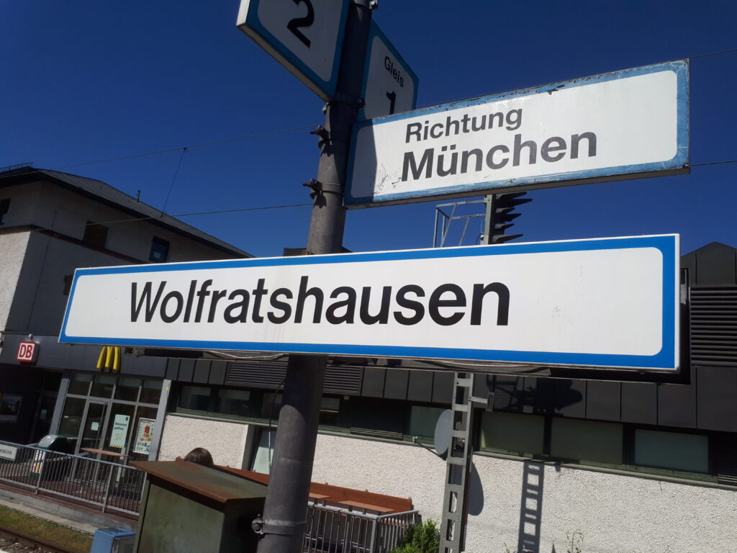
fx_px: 575
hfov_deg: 65.3
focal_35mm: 27
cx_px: 368
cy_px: 276
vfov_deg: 51.4
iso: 40
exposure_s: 1/3077
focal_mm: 3.6
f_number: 1.9
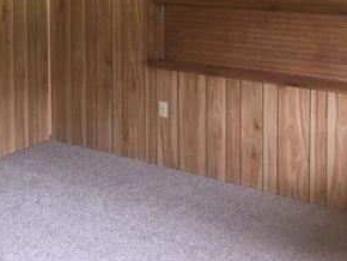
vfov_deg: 22.2
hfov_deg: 29.6
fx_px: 642
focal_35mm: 64
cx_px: 71
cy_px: 4
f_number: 2.2
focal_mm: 4.15
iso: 200
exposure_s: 1/17
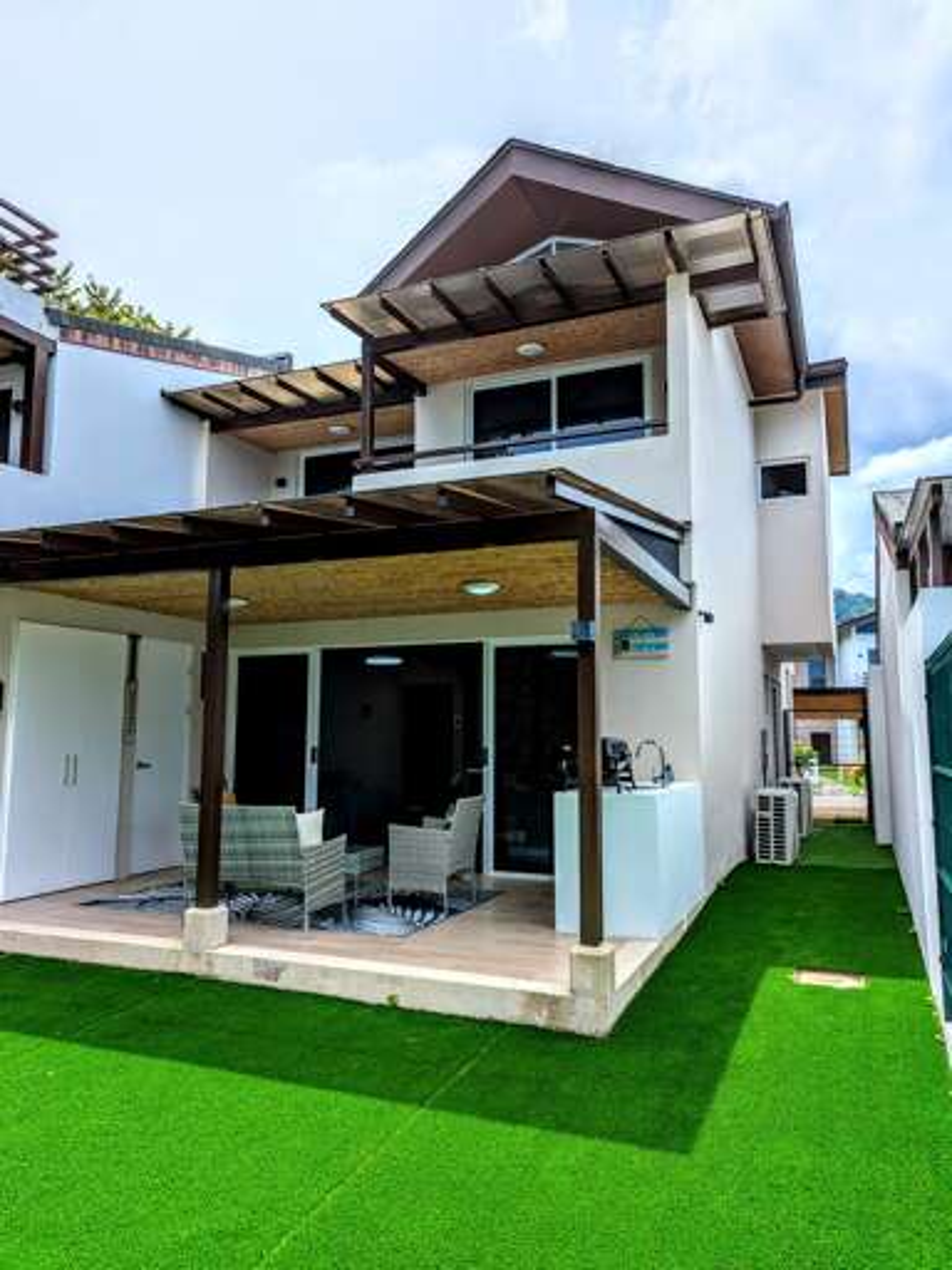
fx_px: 880
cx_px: 476
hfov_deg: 56.8
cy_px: 635
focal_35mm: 24
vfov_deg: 71.6
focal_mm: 6.81
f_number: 1.85
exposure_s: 1/3534
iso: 49
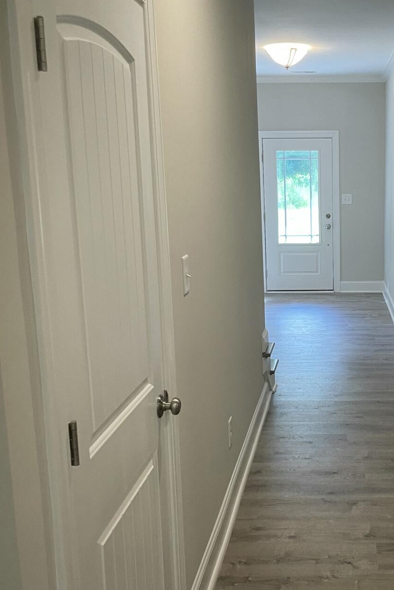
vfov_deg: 45.4
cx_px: 332
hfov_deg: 30.2
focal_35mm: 43
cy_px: 307
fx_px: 706
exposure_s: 1/60
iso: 125
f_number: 1.6
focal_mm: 4.2
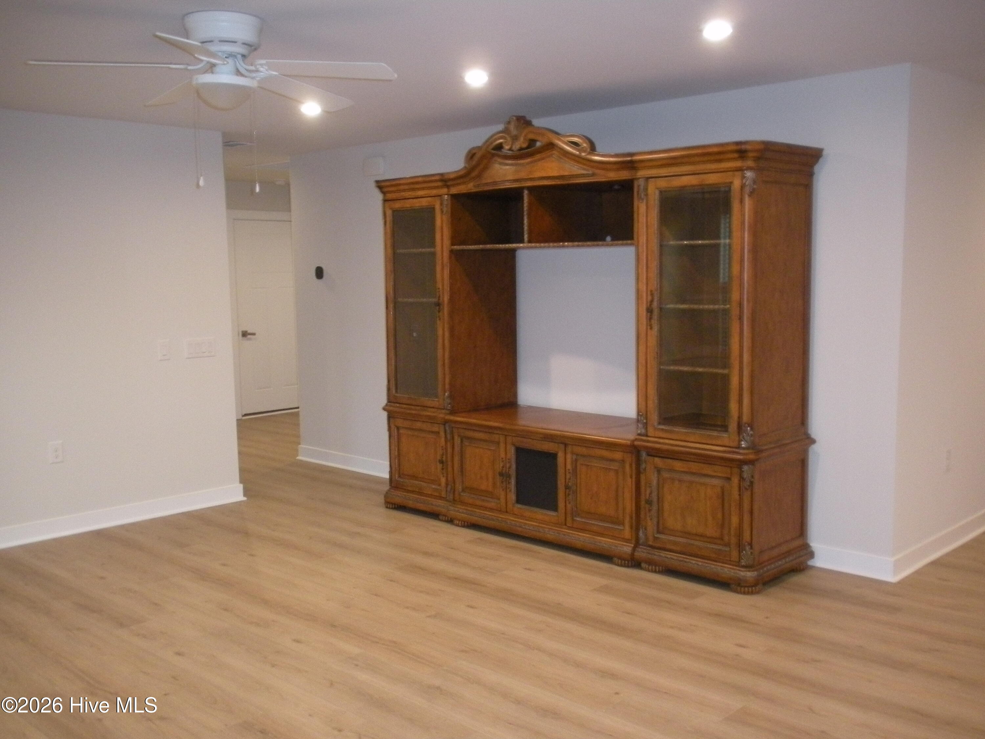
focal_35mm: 35
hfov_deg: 52.6
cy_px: 370
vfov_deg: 40.7
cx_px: 492
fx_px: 996
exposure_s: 1/30
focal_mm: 6.3
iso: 400
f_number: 3.5
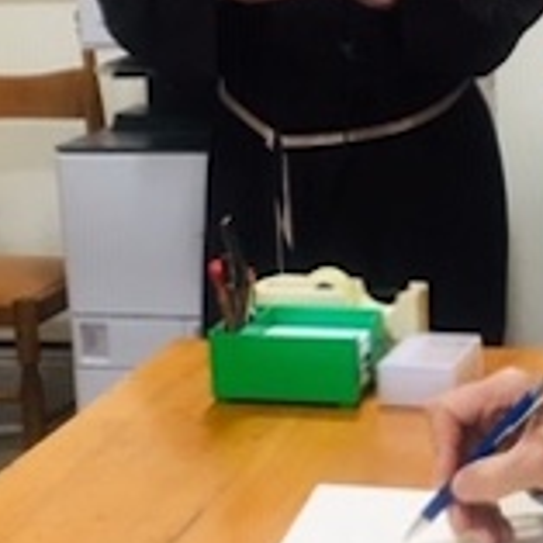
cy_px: 218
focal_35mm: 106
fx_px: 1881
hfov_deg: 16.2
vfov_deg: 16.4
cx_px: 501
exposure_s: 1/33
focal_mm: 4.15
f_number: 2.2
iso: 80
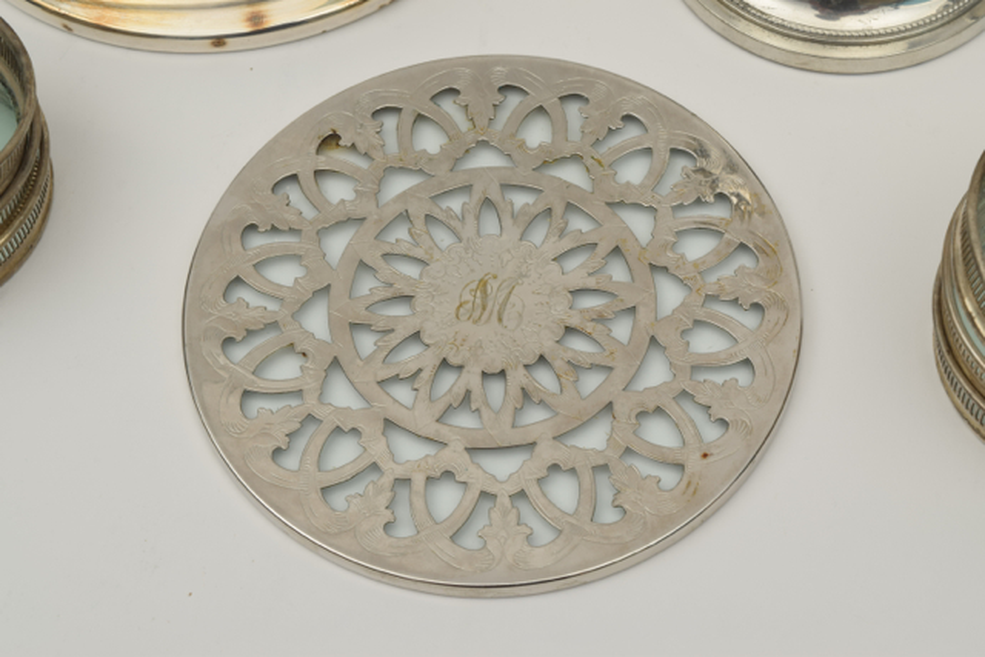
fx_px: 2258
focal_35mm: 82
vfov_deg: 16.6
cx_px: 492
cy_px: 328
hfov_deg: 24.6
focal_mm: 55
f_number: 11
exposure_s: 1/125
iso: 100
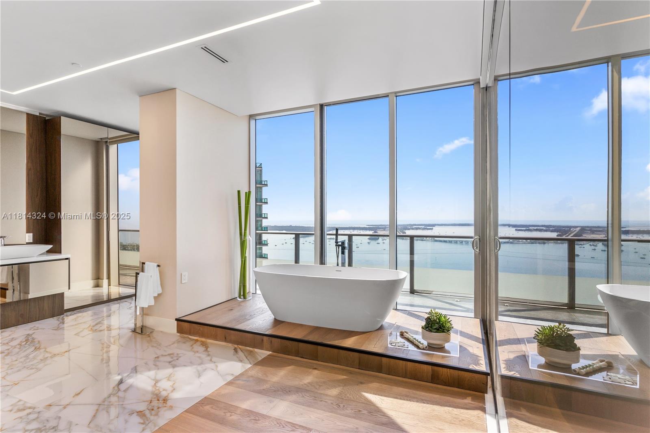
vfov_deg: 70.4
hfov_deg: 93.3
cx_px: 325
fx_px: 307
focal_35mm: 17
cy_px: 216
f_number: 8
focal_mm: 17
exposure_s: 1/80
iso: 320
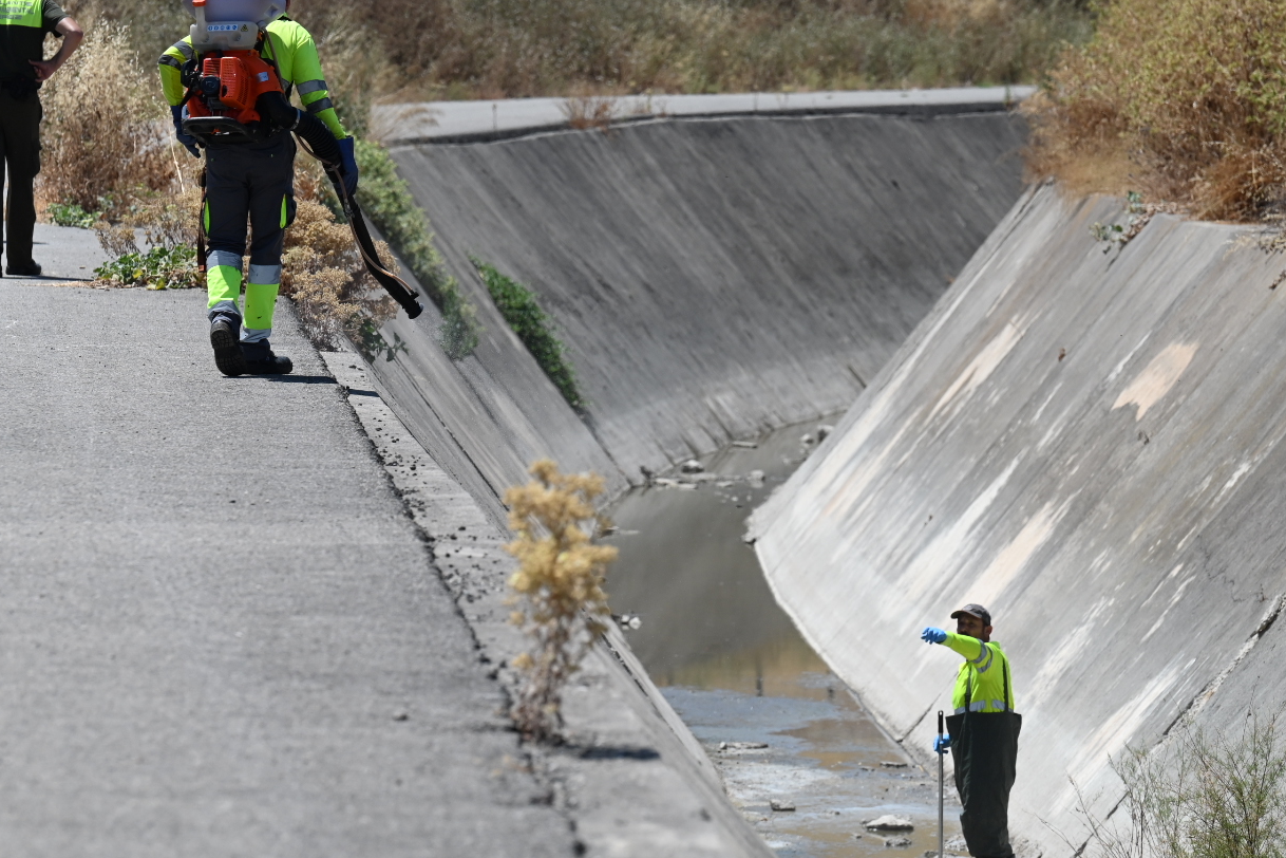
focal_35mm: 246
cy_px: 378
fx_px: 8787
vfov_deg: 5.6
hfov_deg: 8.4
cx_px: 605
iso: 400
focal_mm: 185
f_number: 6.3
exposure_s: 1/2500
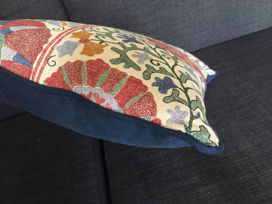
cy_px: 102
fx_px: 228
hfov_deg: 61.7
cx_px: 136
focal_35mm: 29
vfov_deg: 48.2
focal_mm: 4.15
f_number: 2.2
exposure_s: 1/33
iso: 250
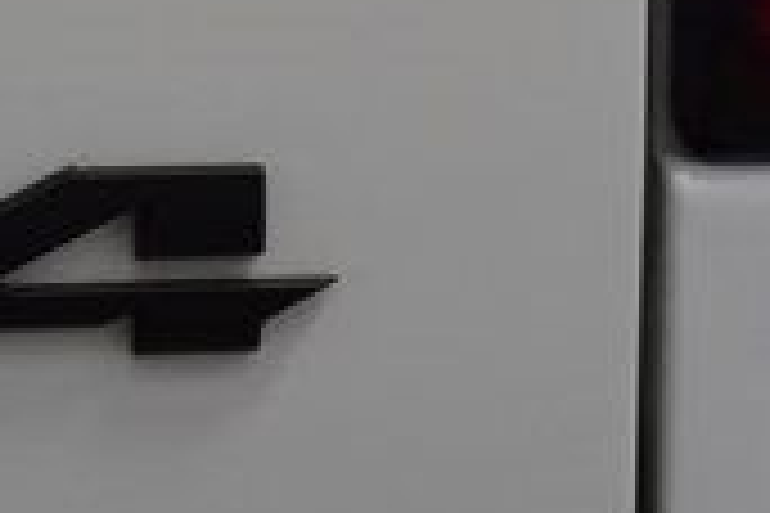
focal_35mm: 392
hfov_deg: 5.2
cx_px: -9
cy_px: 173
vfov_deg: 3.5
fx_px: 8384
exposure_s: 1/125
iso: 1600
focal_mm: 70
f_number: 5.6
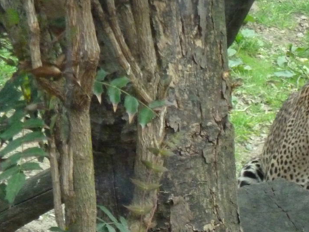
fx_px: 6312
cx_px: 343
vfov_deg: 2.1
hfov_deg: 2.8
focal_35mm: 707
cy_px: 229
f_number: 4.9
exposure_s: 1/200
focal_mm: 49.2
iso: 800
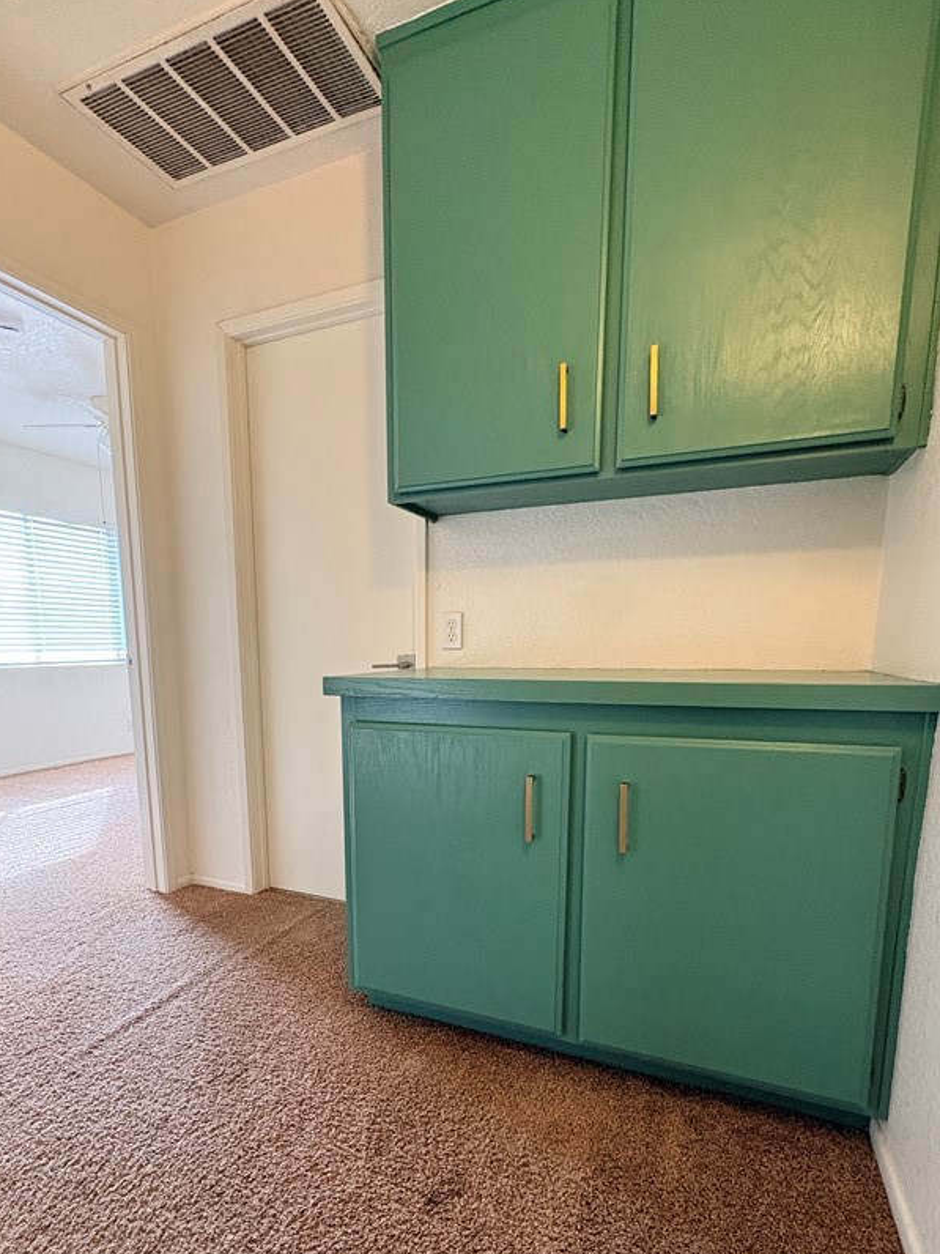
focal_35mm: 18
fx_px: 652
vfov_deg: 86.7
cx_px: 436
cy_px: 748
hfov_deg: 71.5
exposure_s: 1/60
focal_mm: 2.22
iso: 400
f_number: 2.2
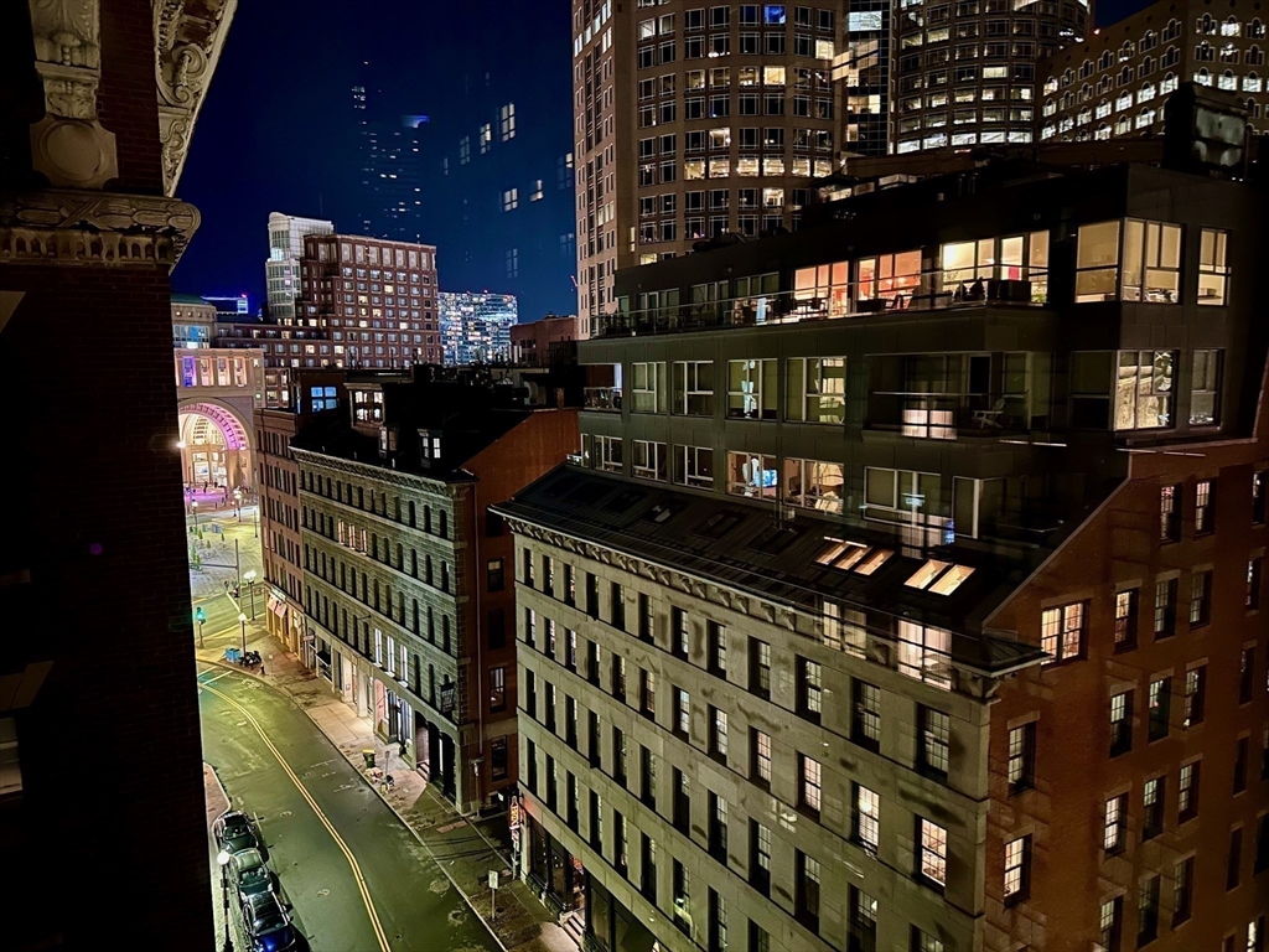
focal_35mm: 24
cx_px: 634
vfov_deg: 56.8
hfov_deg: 71.6
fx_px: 880
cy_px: 476
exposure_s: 1/9
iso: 2500
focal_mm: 6.86
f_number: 1.78
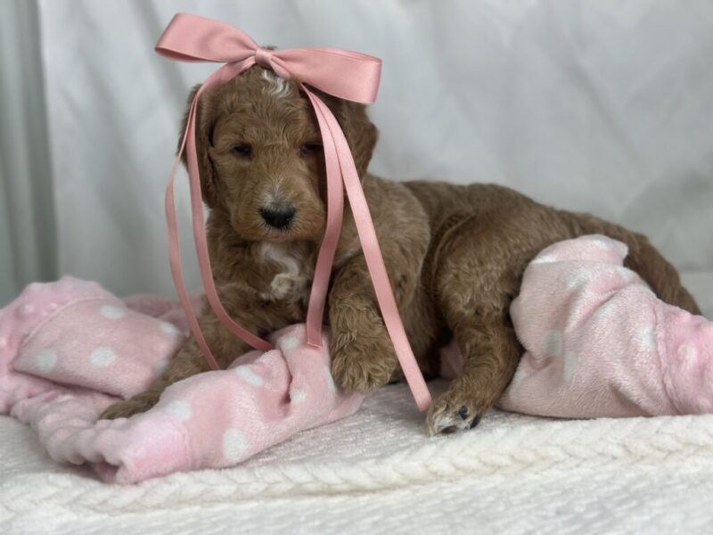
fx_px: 989
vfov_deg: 30.3
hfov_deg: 39.7
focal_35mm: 48
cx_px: 356
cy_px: 268
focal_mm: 6.86
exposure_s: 1/456
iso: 80
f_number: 1.78
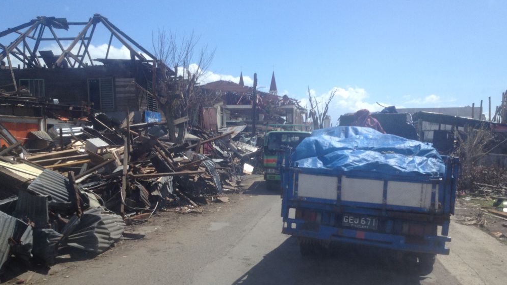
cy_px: 181
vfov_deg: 30.3
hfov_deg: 51.6
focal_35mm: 39
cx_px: 256
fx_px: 524
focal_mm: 4.28
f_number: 2.4
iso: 64
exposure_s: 1/1727
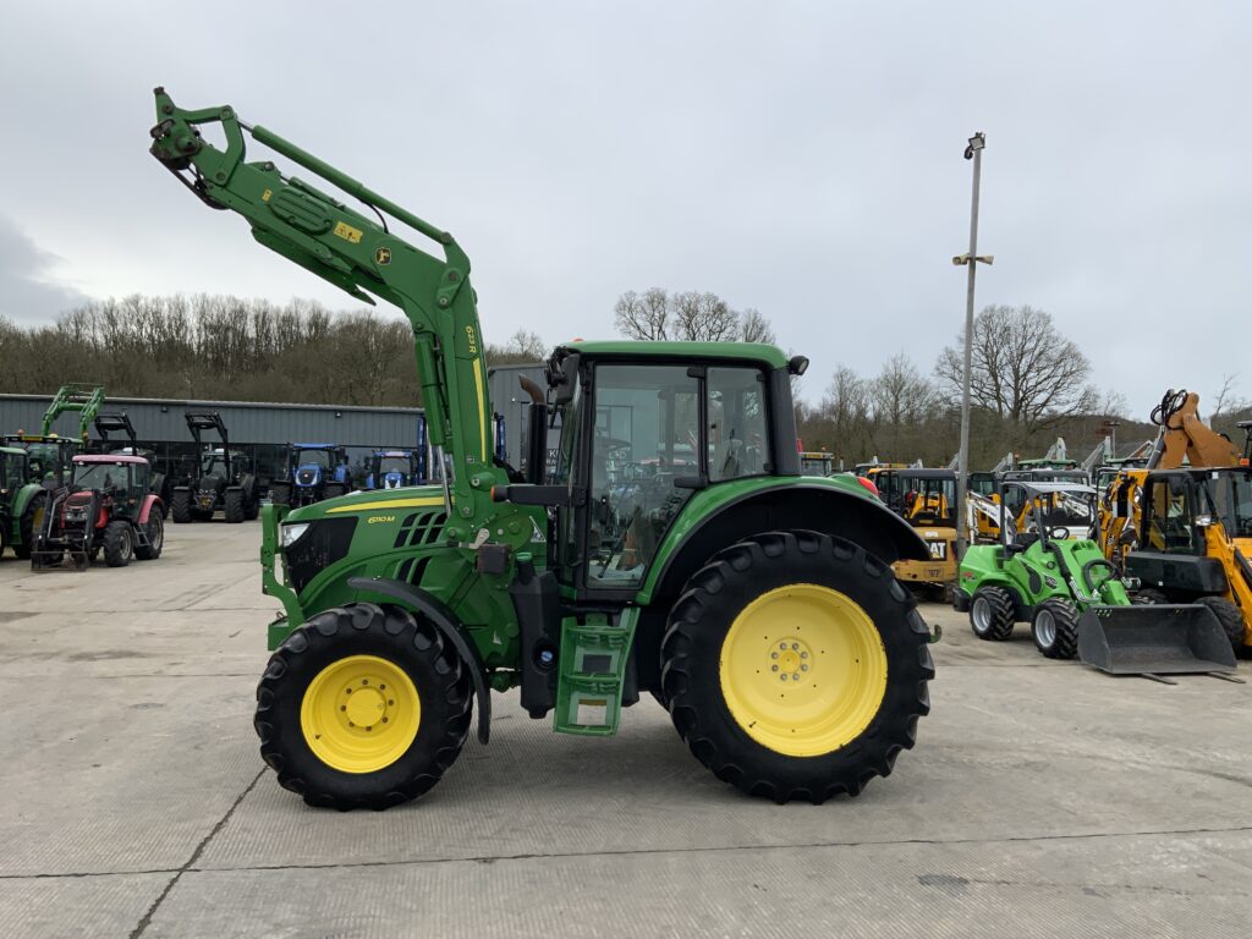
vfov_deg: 48.2
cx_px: 626
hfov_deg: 61.7
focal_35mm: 29
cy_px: 470
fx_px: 1049
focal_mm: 3
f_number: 1.8
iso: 16
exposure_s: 1/1377
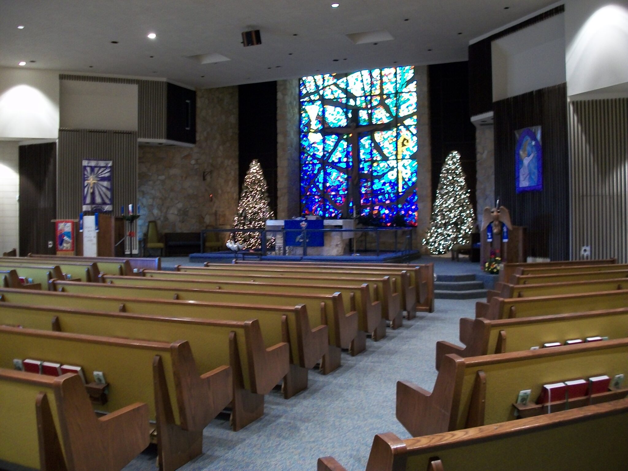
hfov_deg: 56.8
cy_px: 236
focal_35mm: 32
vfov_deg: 44.2
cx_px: 314
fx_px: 581
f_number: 2.9
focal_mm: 5.7
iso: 220
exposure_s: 1/8
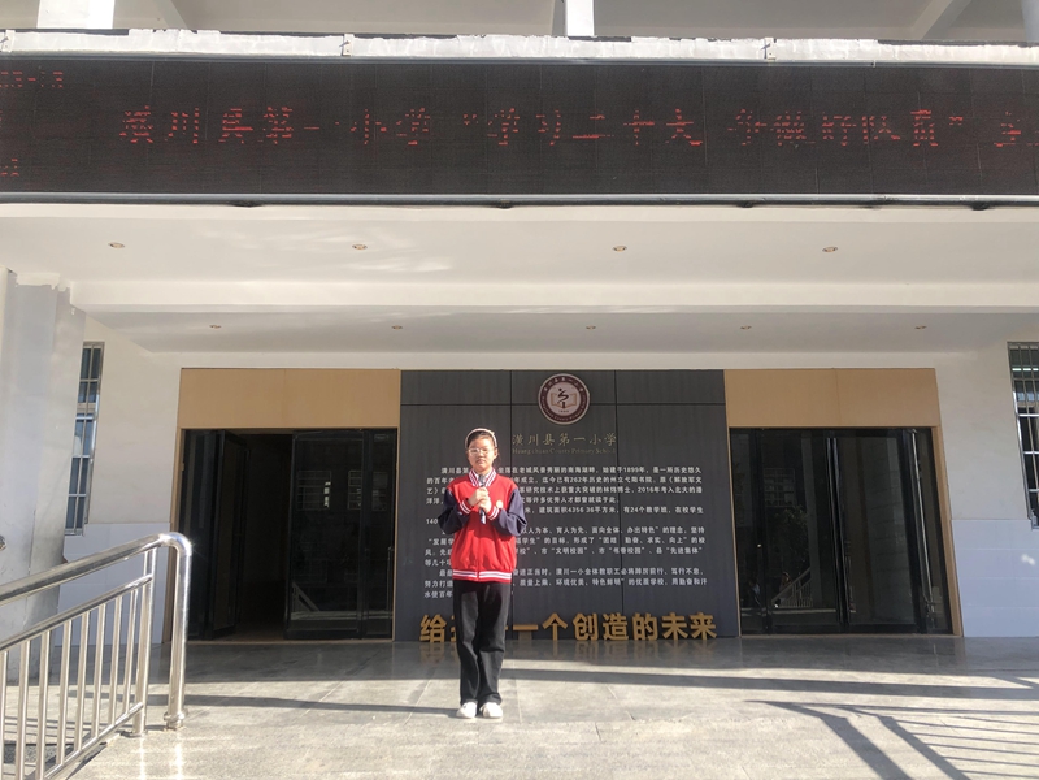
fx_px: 840
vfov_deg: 49.7
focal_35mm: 28
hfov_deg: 63.4
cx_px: 520
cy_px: 390
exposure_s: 1/615
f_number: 1.8
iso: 20
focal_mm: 4
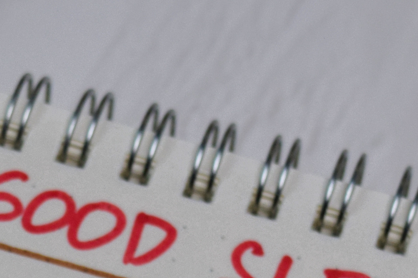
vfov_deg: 4.9
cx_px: 107
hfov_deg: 7.6
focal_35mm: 271
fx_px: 3146
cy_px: 632
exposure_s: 1/80
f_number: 7.1
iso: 400
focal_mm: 38
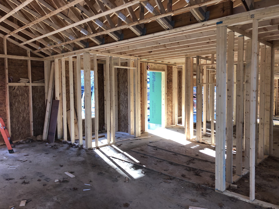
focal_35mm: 28
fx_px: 226
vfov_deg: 49.7
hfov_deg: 63.4
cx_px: 140
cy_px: 104
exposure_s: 1/30
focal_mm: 3.99
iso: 25
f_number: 1.8
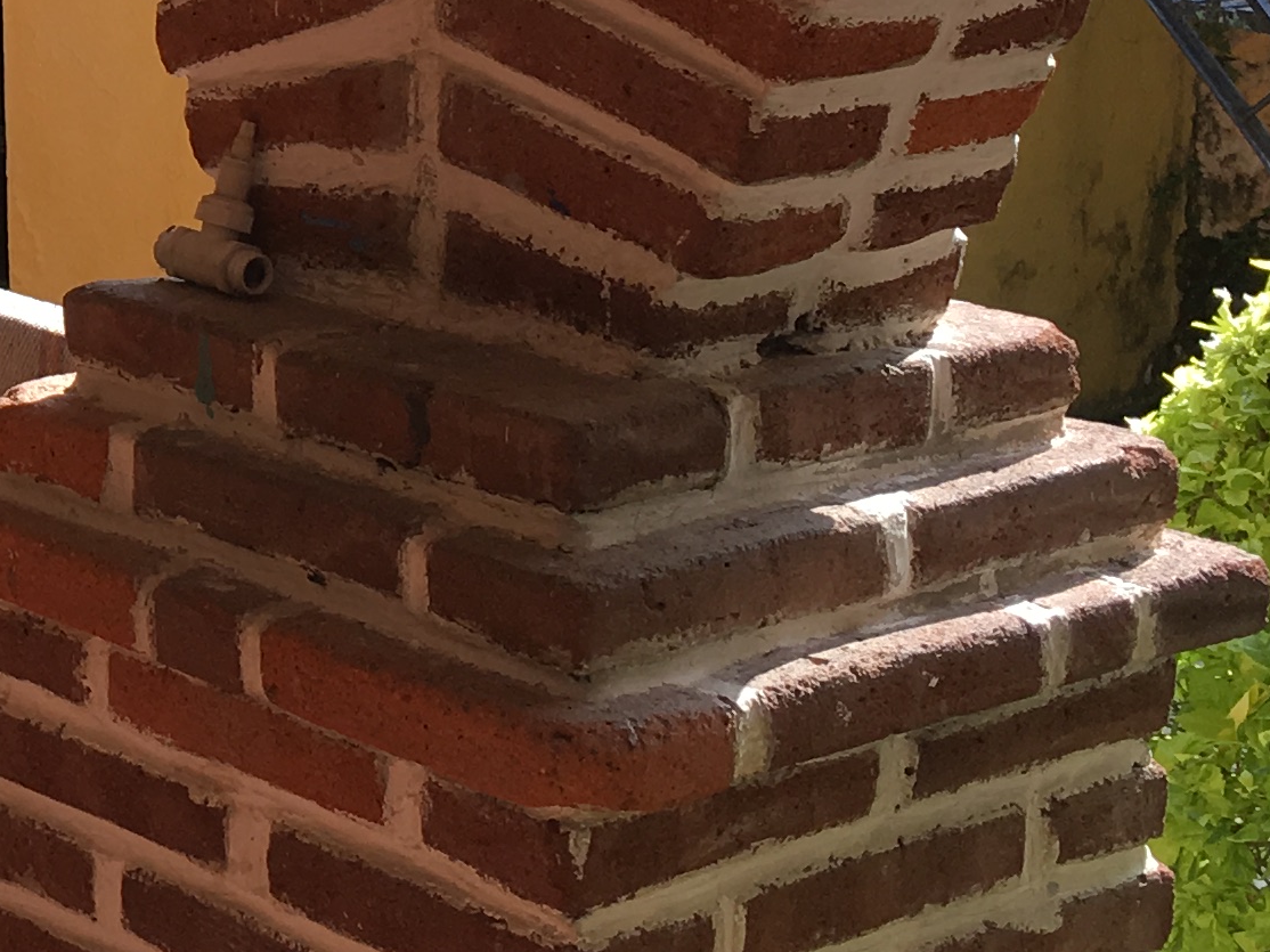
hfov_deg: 17.6
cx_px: -369
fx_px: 3851
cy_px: -169
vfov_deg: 13.7
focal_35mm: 105
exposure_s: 1/323
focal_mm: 4.15
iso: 25
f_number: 2.2
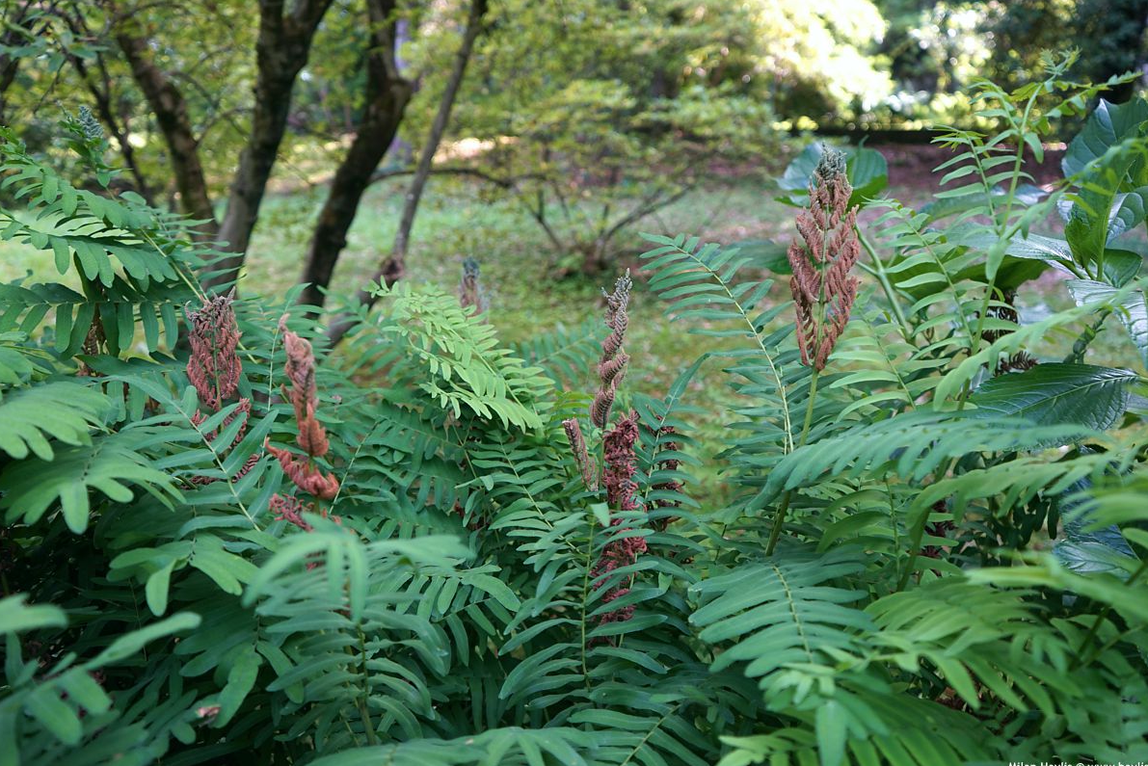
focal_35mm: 29
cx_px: 574
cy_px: 379
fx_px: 925
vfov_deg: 45.0
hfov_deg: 63.6
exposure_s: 1/160
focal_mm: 28
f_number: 4
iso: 320
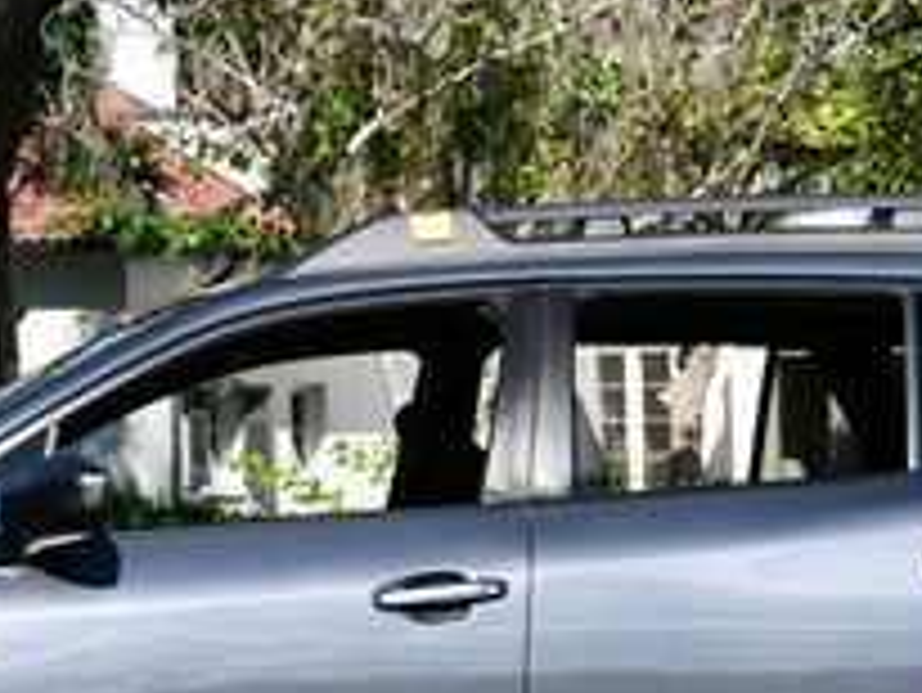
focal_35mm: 174
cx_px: 405
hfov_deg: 11.4
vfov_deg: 8.5
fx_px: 4637
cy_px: 333
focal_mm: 29
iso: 100
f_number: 8
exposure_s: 1/250
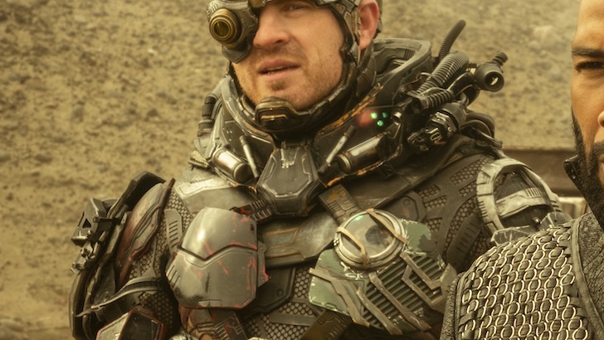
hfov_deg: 6.0
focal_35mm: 359
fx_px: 5751
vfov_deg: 3.4
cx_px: 485
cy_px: 147
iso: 8000
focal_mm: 130
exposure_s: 1/400
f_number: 22
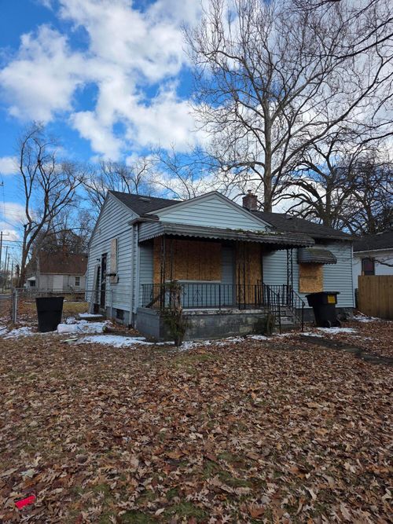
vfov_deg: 73.9
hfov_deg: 58.9
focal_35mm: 23
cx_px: 196
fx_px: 348
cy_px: 262
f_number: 1.7
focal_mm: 6.3
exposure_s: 1/3569
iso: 80
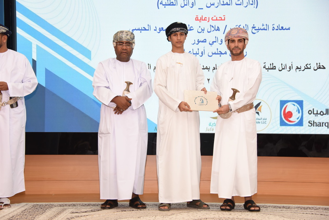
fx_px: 658
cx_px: 164
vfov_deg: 18.9
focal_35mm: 72
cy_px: 110
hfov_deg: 28.1
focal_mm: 72
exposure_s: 1/100
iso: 1000
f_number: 5
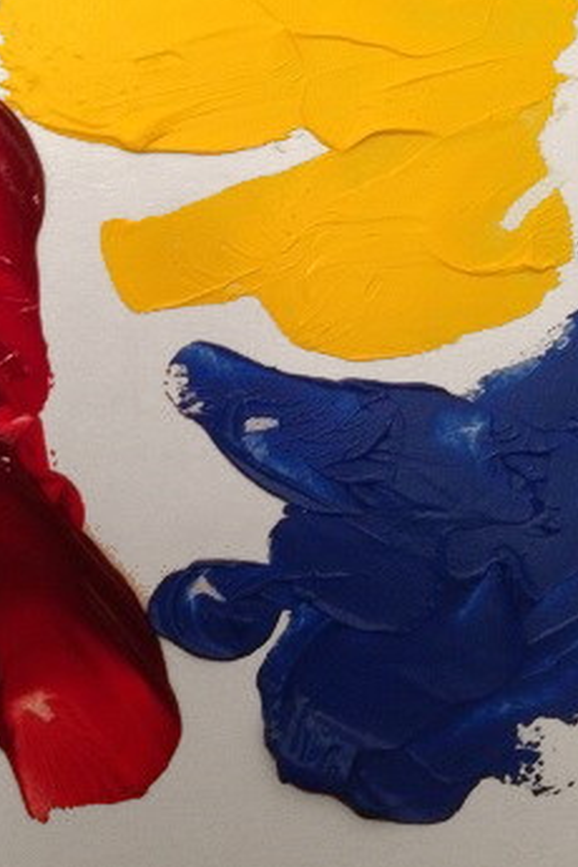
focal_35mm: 53
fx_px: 1276
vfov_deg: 36.9
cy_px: 248
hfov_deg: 25.4
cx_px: 201
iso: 125
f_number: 2.4
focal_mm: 4.12
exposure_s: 1/20
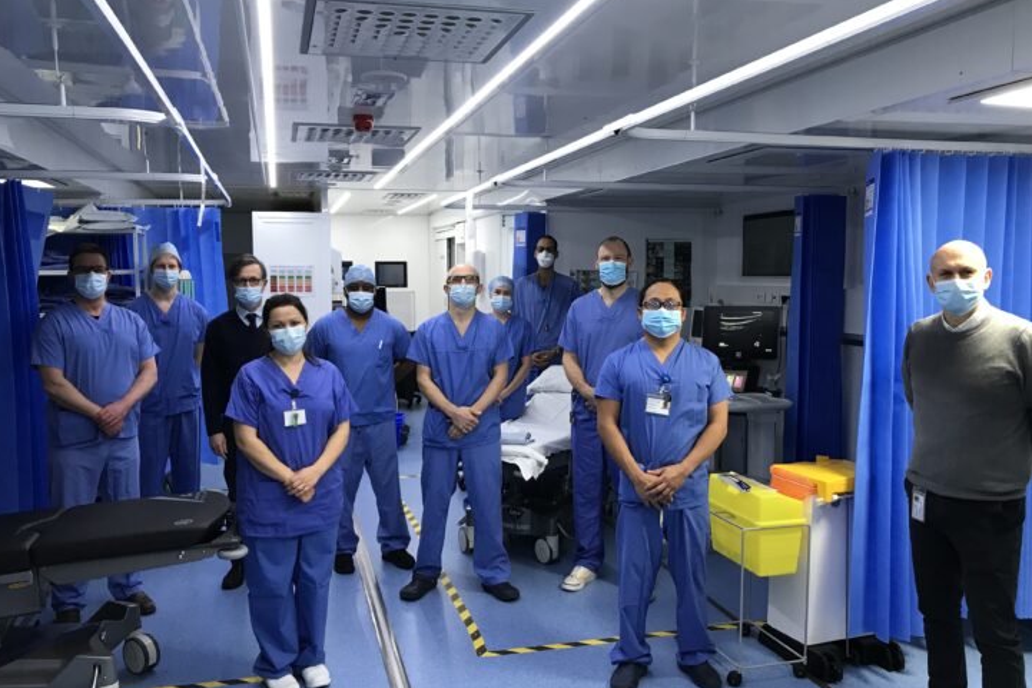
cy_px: 356
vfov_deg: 42.3
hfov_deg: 60.3
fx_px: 889
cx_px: 511
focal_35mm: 31
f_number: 1.8
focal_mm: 3.99
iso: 32
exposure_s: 1/20
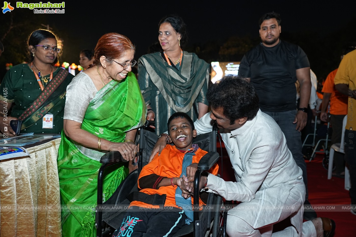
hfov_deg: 61.9
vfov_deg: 43.6
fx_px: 297
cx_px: 178
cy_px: 118
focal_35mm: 30
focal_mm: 30
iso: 1250
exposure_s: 1/125
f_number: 4
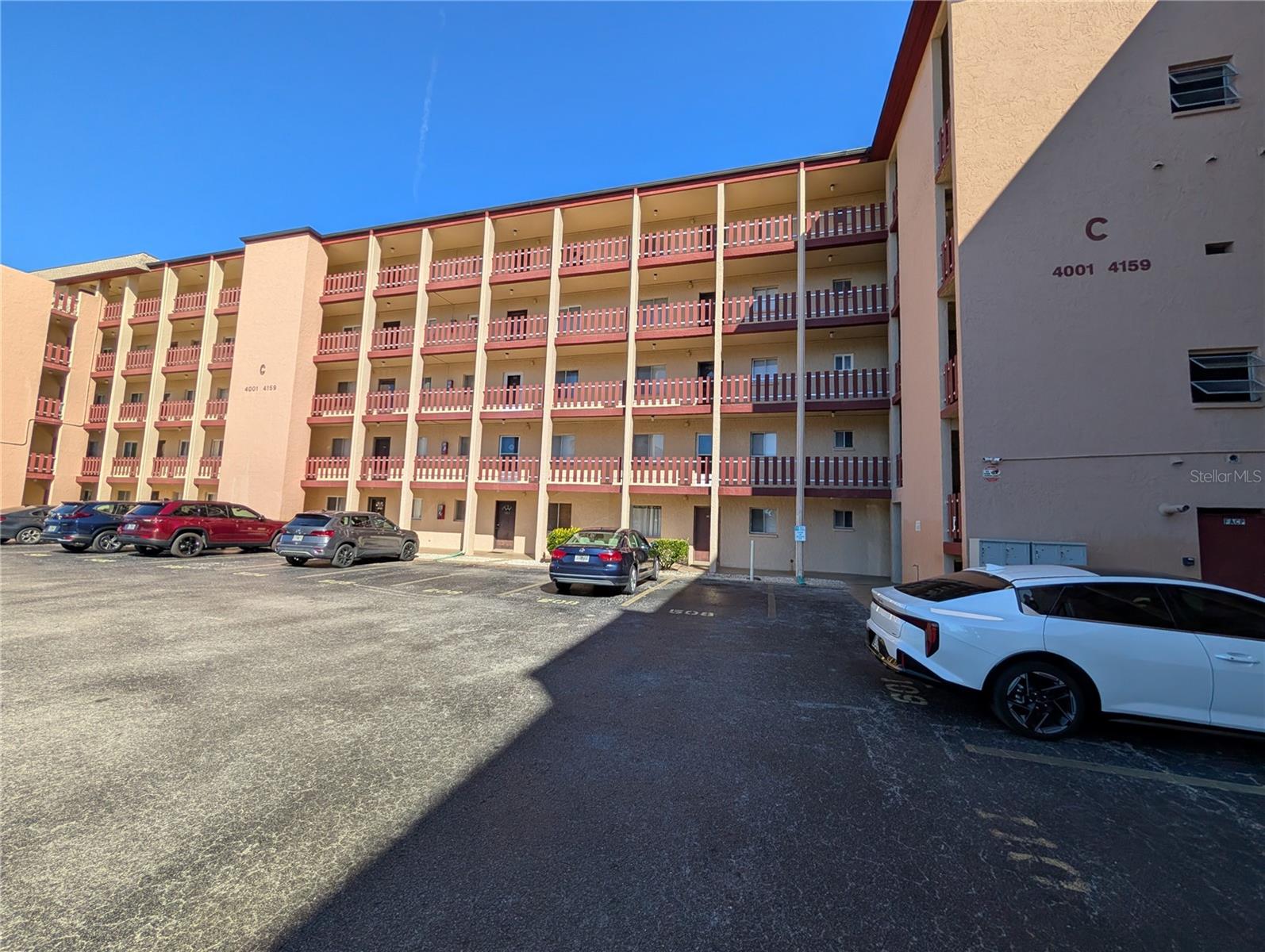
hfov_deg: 110.5
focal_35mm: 12
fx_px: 439
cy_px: 476
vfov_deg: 94.6
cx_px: 632
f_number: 1.7
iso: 56
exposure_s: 1/3077
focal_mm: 2.02
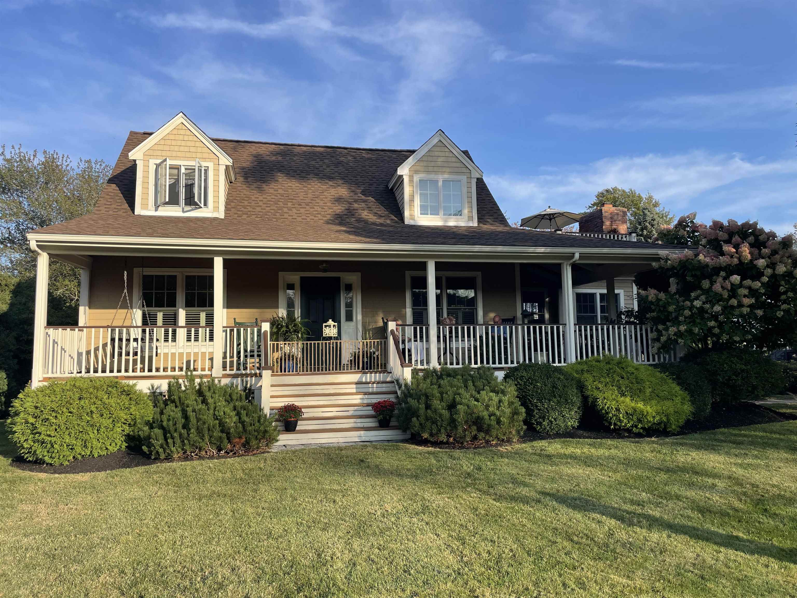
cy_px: 299
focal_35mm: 26
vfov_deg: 53.1
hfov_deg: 67.3
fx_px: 599
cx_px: 398
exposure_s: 1/1795
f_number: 1.6
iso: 32
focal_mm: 4.2
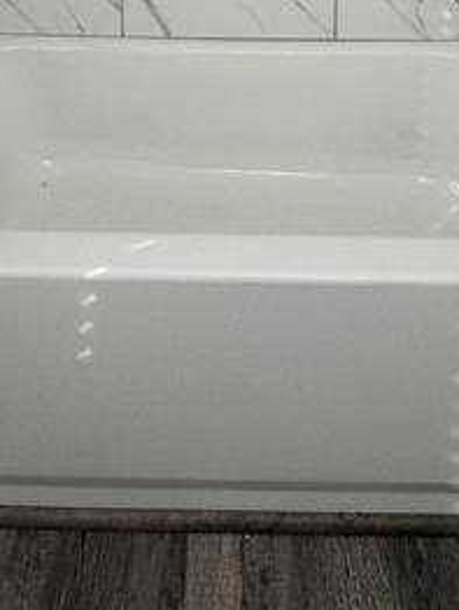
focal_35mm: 41
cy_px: -265
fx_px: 724
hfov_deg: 35.2
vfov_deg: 30.3
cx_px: 224
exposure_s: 1/120
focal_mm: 2.22
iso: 50
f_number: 2.2
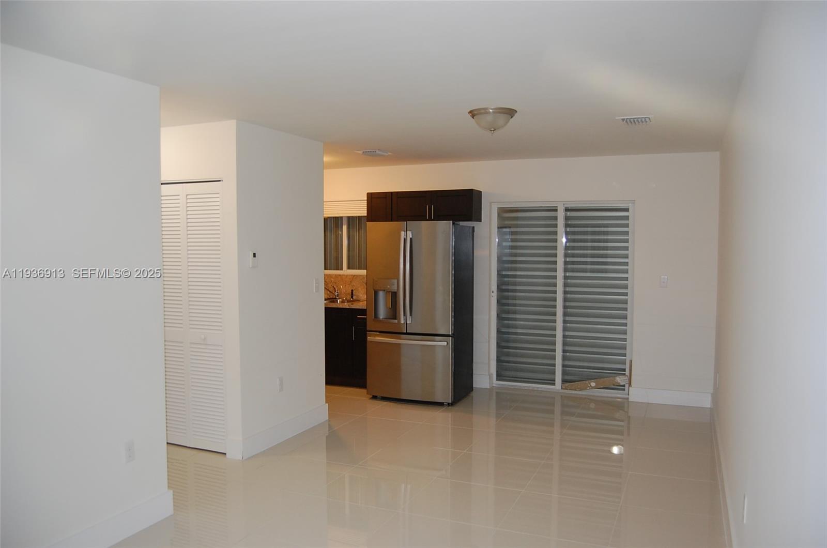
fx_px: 619
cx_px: 414
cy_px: 274
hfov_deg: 67.5
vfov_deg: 47.7
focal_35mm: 27
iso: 400
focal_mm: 18
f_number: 3.5
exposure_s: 1/60
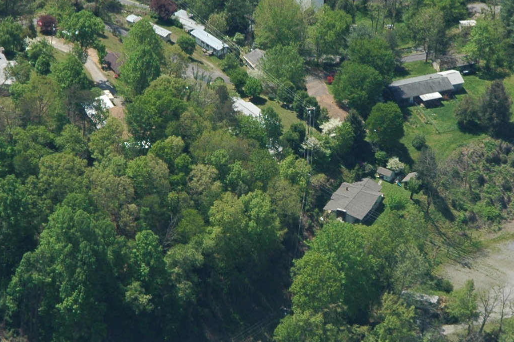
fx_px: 5328
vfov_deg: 3.7
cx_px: 242
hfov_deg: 5.5
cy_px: 173
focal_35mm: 373
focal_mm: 85
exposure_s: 1/400
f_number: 8
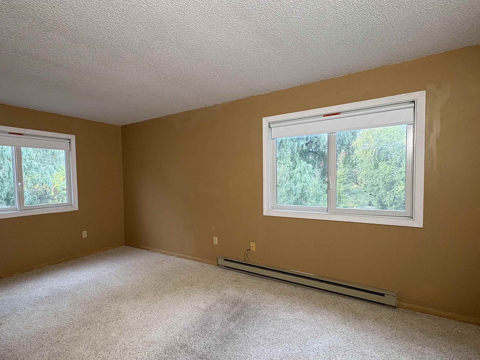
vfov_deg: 71.5
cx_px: 209
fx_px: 250
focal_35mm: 18
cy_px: 190
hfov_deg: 87.3
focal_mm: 2.22
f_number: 2.2
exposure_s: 1/60
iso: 160
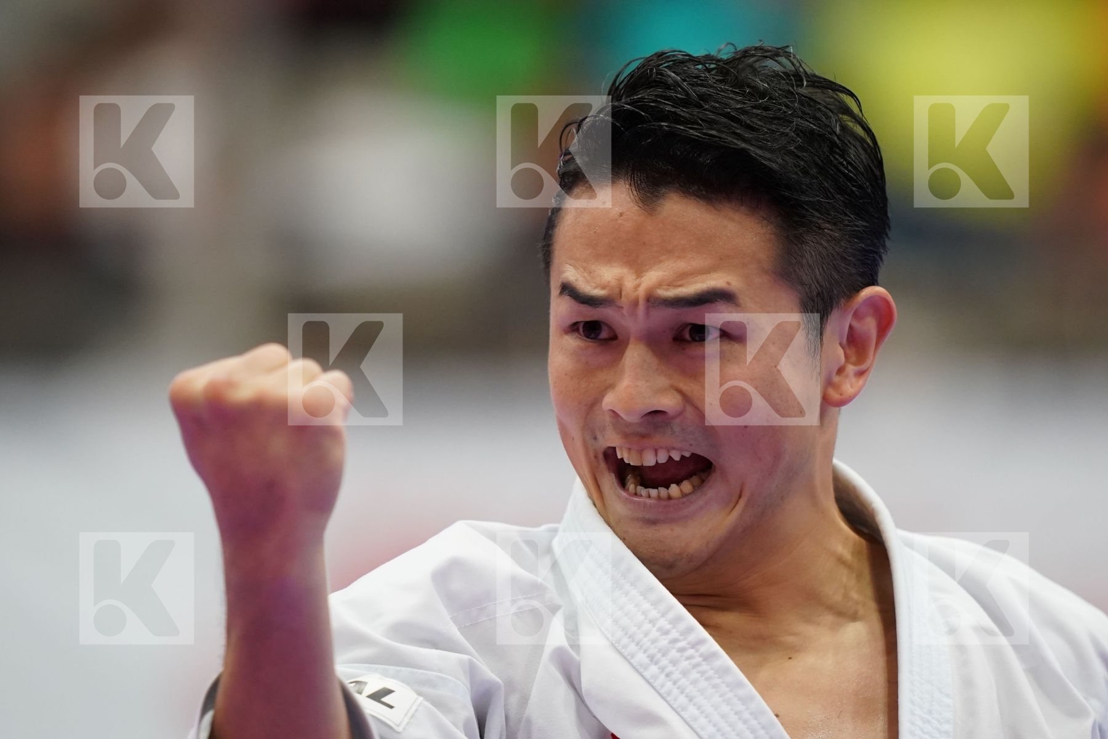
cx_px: 554
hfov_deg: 3.4
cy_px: 370
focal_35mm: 600
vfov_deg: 2.3
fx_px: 18465
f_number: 2.8
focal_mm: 400
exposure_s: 1/500
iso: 2500
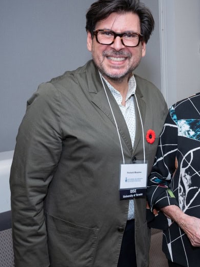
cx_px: 234
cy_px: 122
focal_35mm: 64
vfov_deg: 30.3
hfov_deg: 21.4
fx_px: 493
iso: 800
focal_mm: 36
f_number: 5.6
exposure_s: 1/200
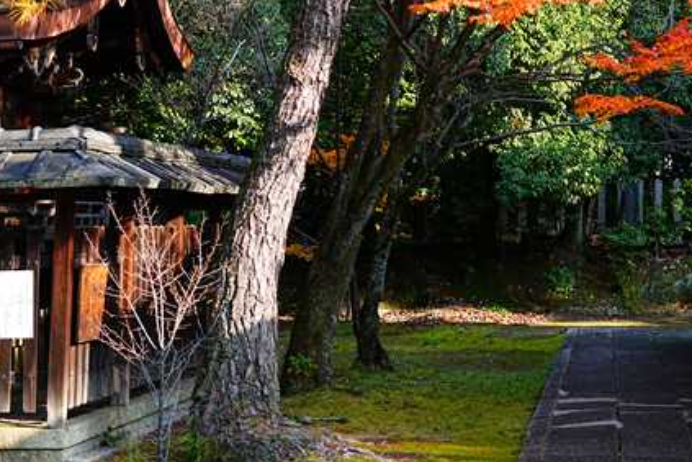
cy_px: 40
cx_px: 545
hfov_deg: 23.1
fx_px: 1672
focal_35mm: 87
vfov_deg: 15.5
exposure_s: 1/60
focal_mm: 46
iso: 100
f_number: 5
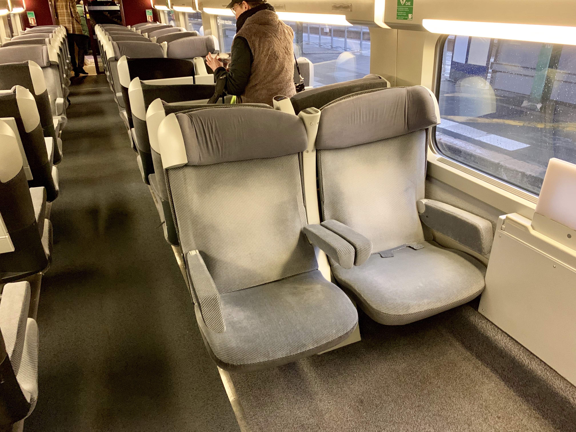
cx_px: 288
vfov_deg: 53.1
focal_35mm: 26
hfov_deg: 67.3
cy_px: 216
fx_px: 433
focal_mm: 4.25
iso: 400
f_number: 1.8
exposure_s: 1/35
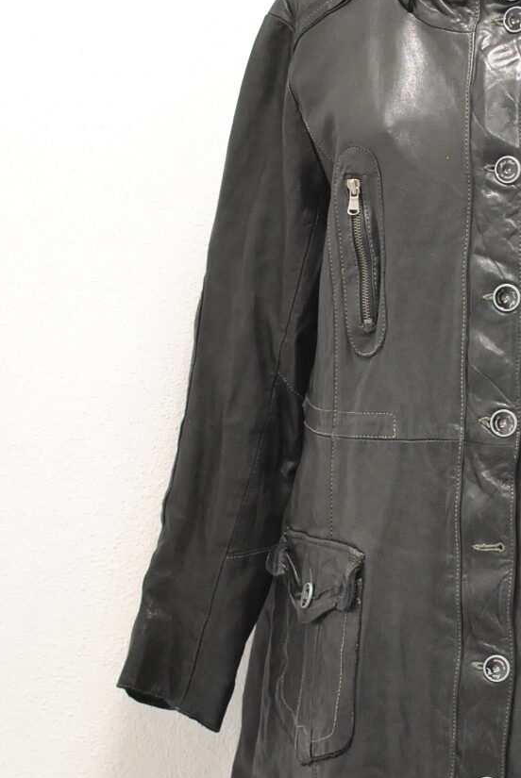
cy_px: 410
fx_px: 2667
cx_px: 468
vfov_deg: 16.6
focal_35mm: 123
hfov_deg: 11.1
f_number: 4
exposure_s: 1/80
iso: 800
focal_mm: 35
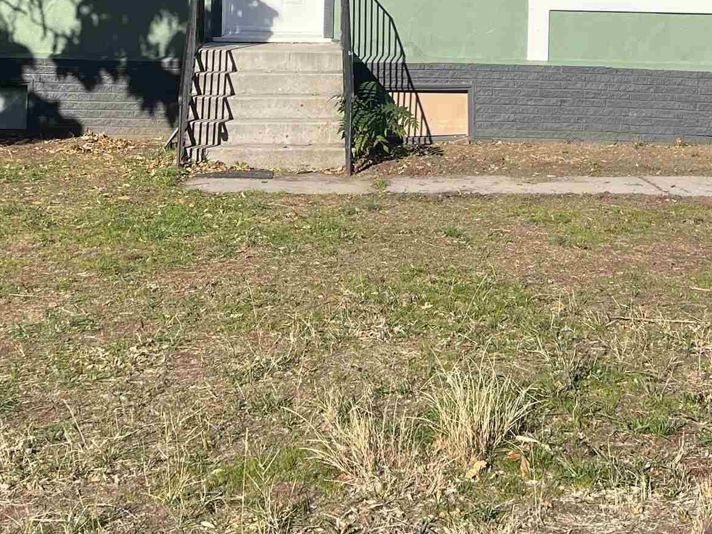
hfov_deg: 28.6
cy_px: -56
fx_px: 1399
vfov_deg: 20.6
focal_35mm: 68
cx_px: 360
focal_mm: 5.7
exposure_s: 1/4274
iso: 50
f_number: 1.5
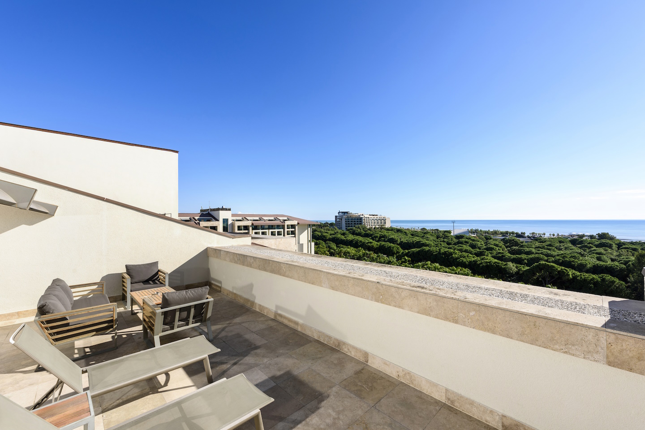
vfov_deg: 81.2
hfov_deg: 104.3
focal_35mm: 14
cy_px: 215
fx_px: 251
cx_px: 322
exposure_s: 1/160
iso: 100
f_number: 11
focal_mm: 14
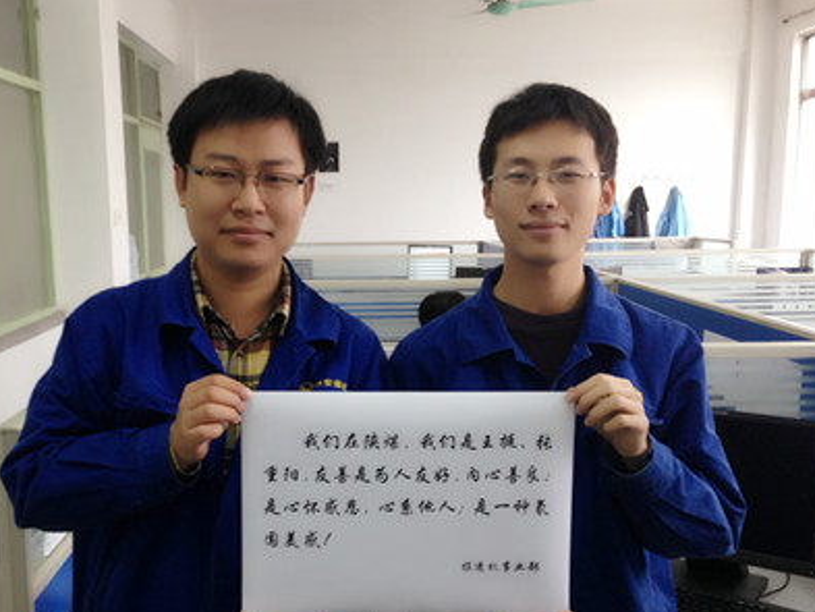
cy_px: 352
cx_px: 334
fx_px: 989
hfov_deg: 44.6
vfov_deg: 34.3
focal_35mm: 42
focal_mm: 4.13
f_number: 2.4
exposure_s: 1/20
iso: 100
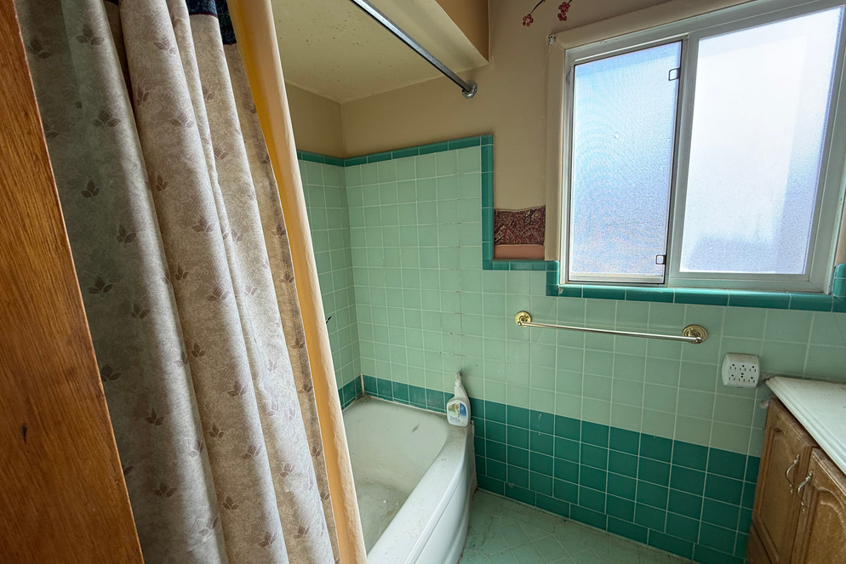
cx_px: 417
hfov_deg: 100.4
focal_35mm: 15
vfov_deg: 77.3
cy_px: 285
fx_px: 353
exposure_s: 1/99
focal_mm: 2.22
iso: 50
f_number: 2.2
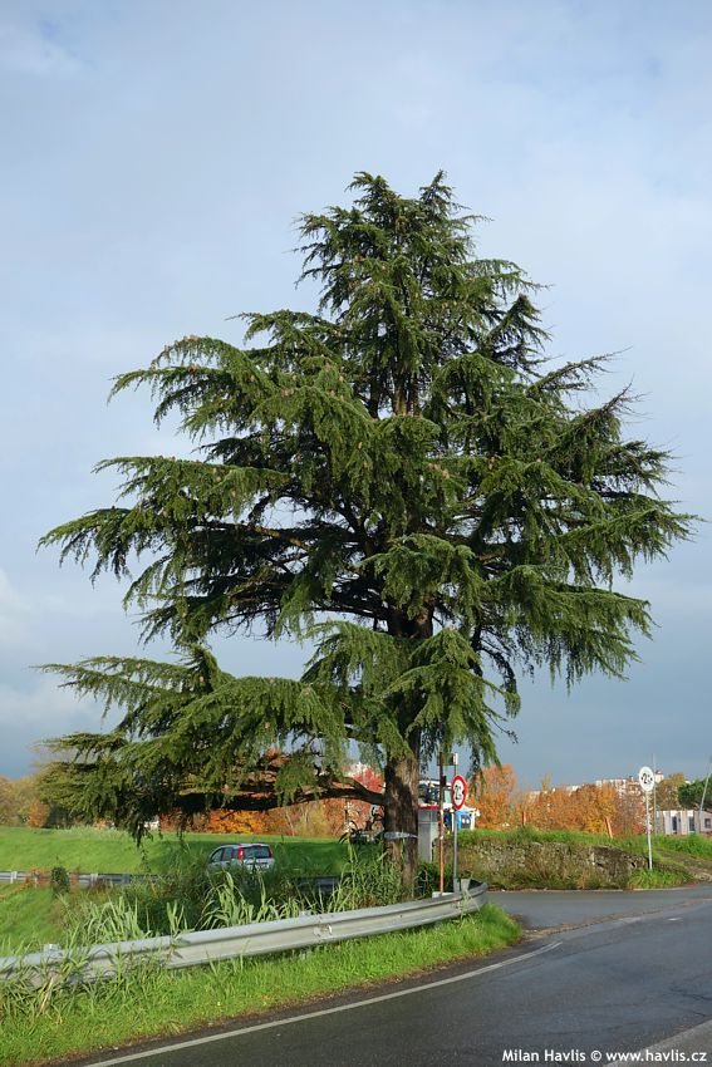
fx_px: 1097
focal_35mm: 37
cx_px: 356
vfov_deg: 51.9
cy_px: 534
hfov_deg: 36.0
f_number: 5.6
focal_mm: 13.75
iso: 125
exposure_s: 1/400
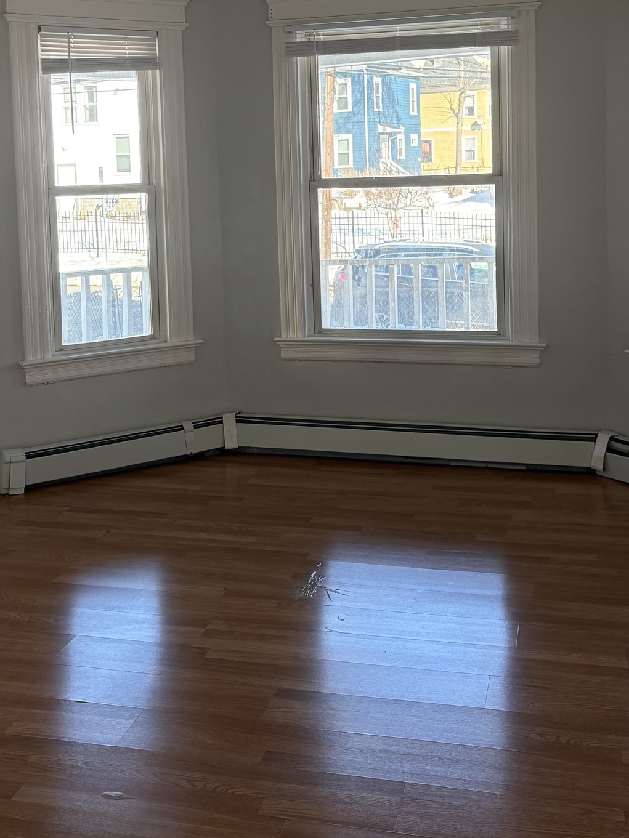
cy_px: 227
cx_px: 302
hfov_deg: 32.9
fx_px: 1066
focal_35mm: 44
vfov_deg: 41.9
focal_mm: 5.96
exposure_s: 1/243
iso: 125
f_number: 1.6
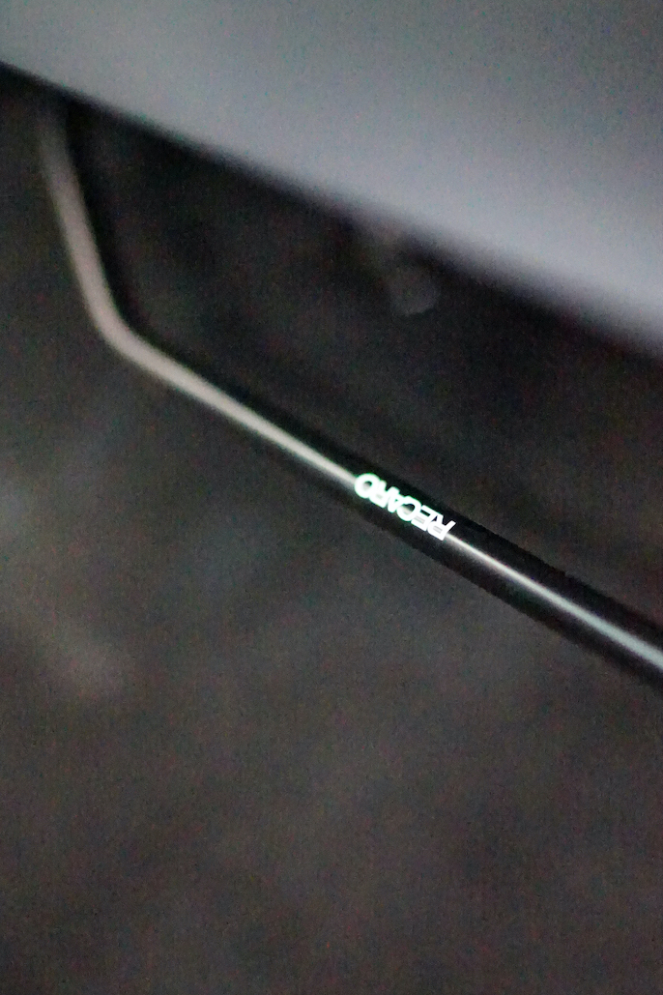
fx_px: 1409
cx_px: 393
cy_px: 524
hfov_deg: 26.4
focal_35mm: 51
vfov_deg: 38.9
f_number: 1.4
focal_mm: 35
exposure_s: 1/30
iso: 25600
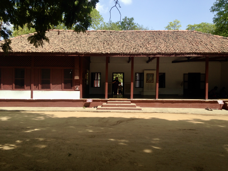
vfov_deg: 42.9
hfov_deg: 55.4
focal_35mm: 33
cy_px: 86
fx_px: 217
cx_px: 114
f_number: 2.4
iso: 50
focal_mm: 4.12
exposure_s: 1/951
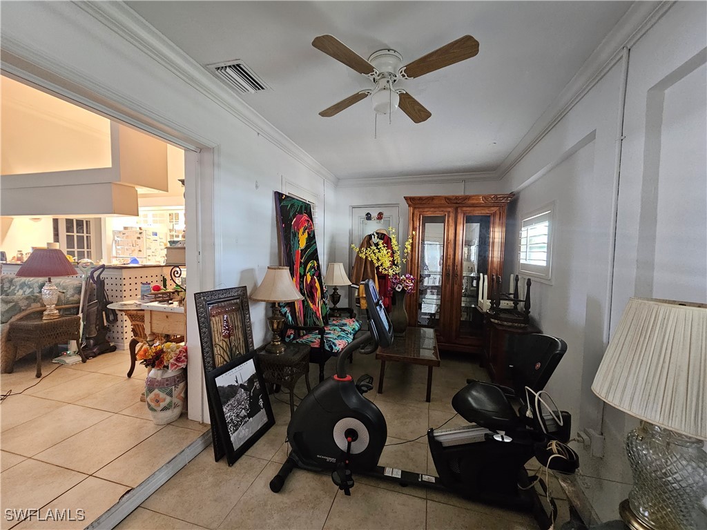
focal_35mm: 13
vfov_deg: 89.9
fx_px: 266
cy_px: 265
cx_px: 354
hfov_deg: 106.2
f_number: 2.2
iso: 1250
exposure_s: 1/24
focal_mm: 2.2
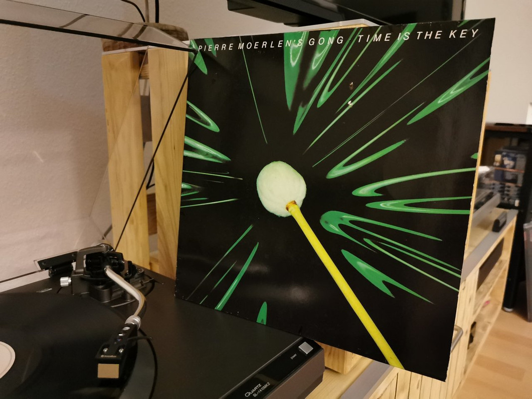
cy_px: 200
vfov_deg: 51.3
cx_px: 266
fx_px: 415
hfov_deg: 65.3
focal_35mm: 27
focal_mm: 5.56
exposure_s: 1/16.7
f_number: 1.6
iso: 2500
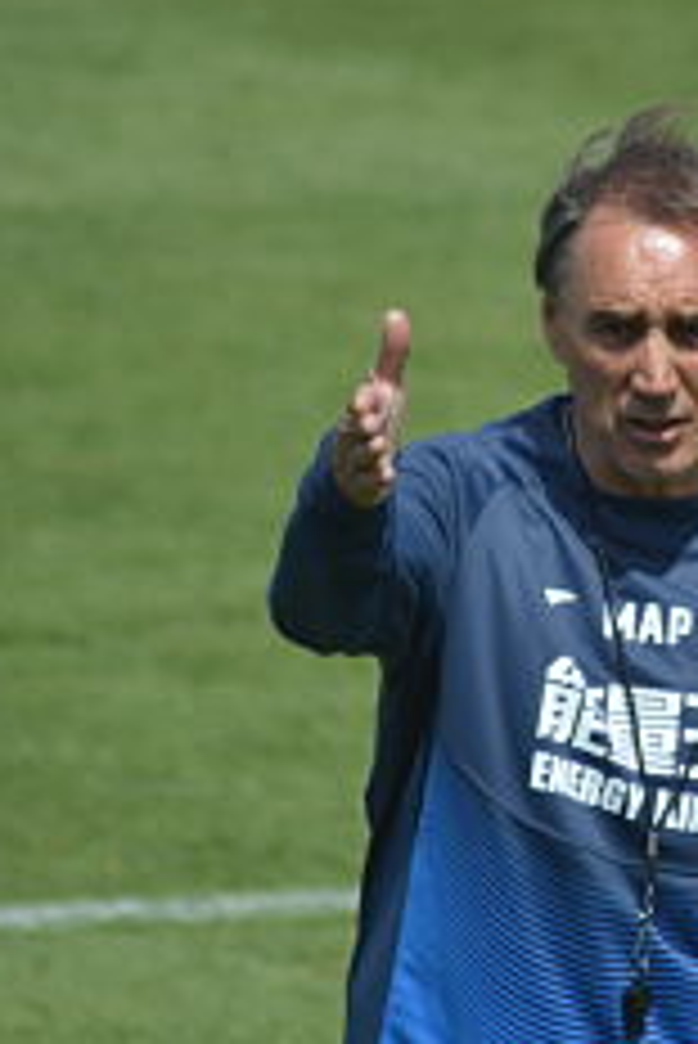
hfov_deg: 1.8
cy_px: 500
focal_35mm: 775
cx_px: 734
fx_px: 22504
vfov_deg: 2.7
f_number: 5.6
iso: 100
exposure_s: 1/800
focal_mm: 300
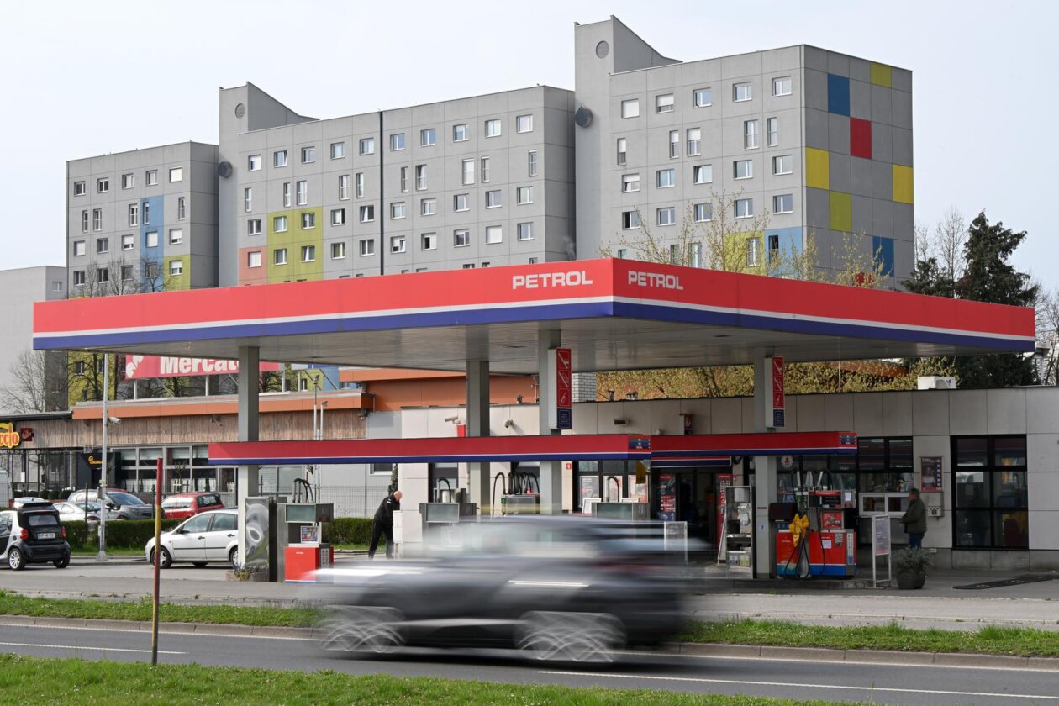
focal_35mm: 77
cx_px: 530
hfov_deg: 26.3
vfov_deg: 17.7
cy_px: 353
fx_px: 2265
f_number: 22
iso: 80
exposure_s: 1/20
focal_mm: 77
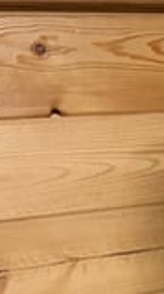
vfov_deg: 15.4
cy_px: 464
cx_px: 468
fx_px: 985
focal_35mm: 127
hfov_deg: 8.3
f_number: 1.6
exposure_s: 1/60
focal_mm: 5.96
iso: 320
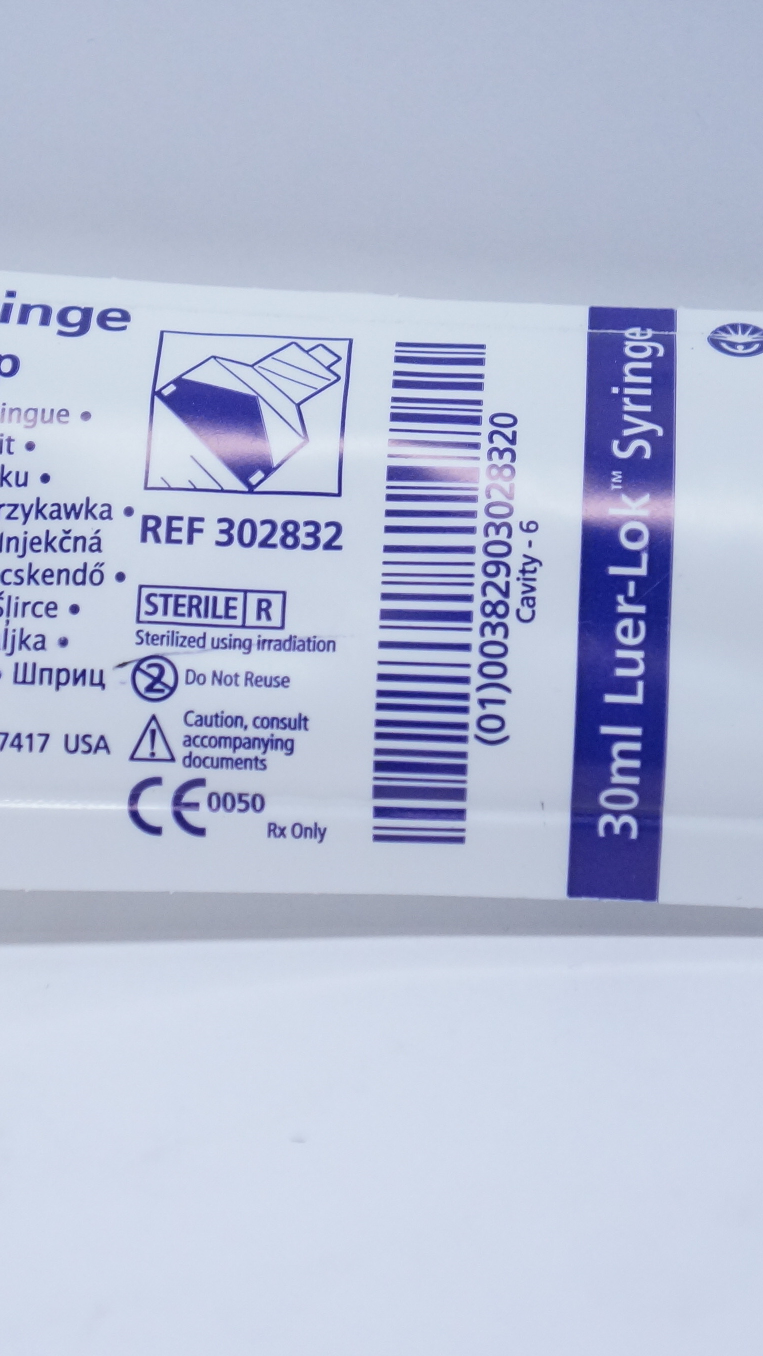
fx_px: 3989
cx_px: 292
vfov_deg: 19.3
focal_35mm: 111
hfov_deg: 10.9
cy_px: 580
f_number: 4.5
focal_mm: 39
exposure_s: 1/160
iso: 800
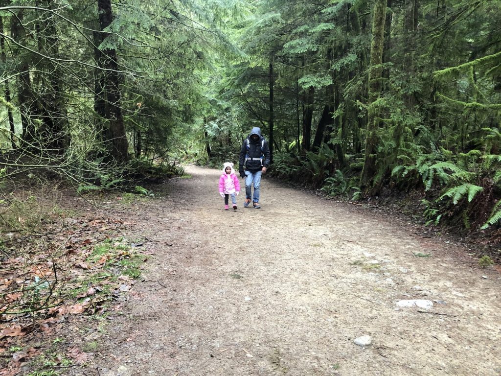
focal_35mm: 28
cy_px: 188
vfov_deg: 49.7
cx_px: 250
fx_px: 405
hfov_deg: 63.4
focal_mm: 3.99
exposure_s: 1/15
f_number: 1.8
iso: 40
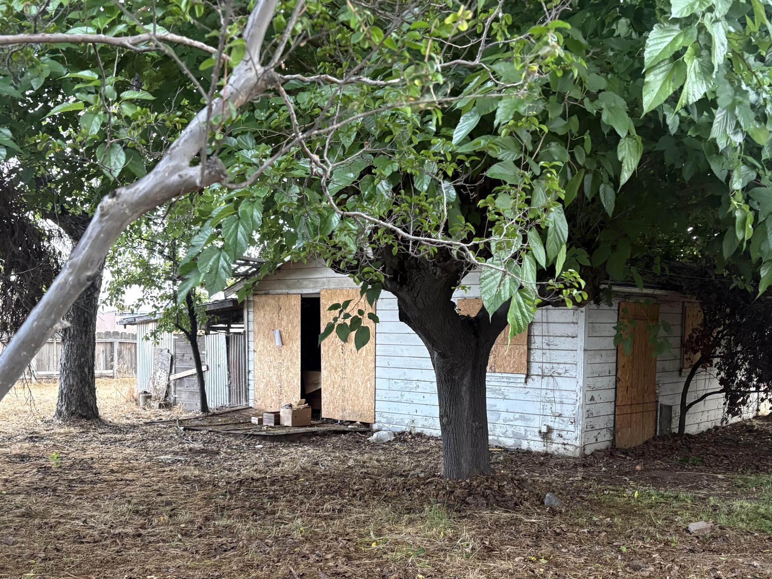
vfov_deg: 36.4
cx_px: 383
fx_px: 870
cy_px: 392
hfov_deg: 47.9
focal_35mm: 39
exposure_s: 1/60
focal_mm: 5.96
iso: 250
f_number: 1.6
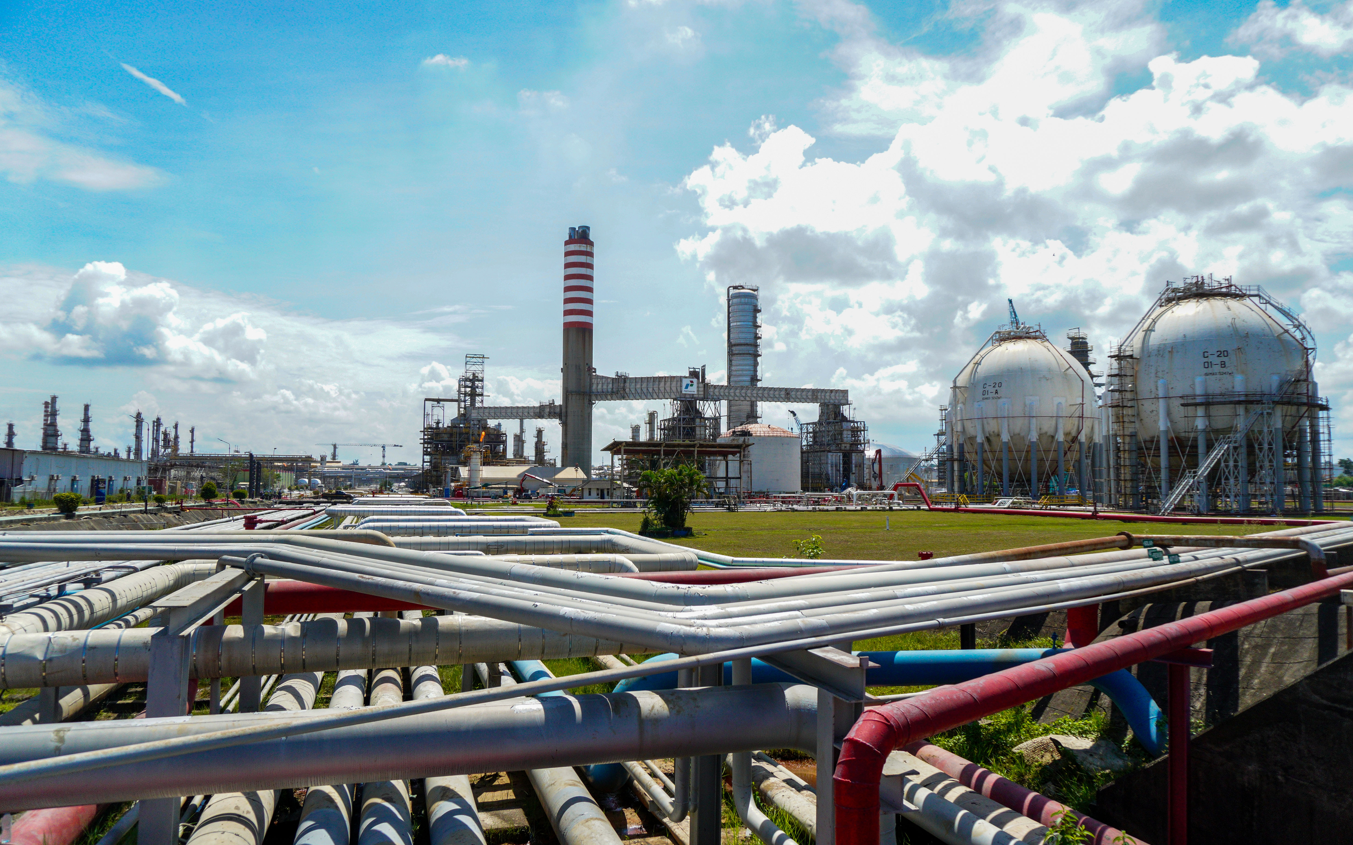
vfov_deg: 49.3
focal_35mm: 25
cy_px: 416
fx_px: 922
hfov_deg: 72.5
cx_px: 682
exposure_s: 1/4000
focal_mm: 16
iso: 640
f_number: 4
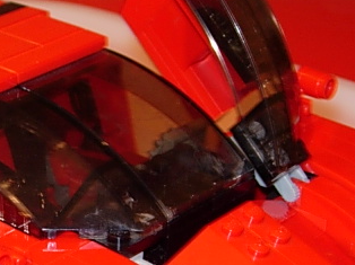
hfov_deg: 15.8
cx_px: 64
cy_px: 263
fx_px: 1271
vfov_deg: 11.8
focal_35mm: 124
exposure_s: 1/32
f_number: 2.8
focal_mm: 7.8
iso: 79
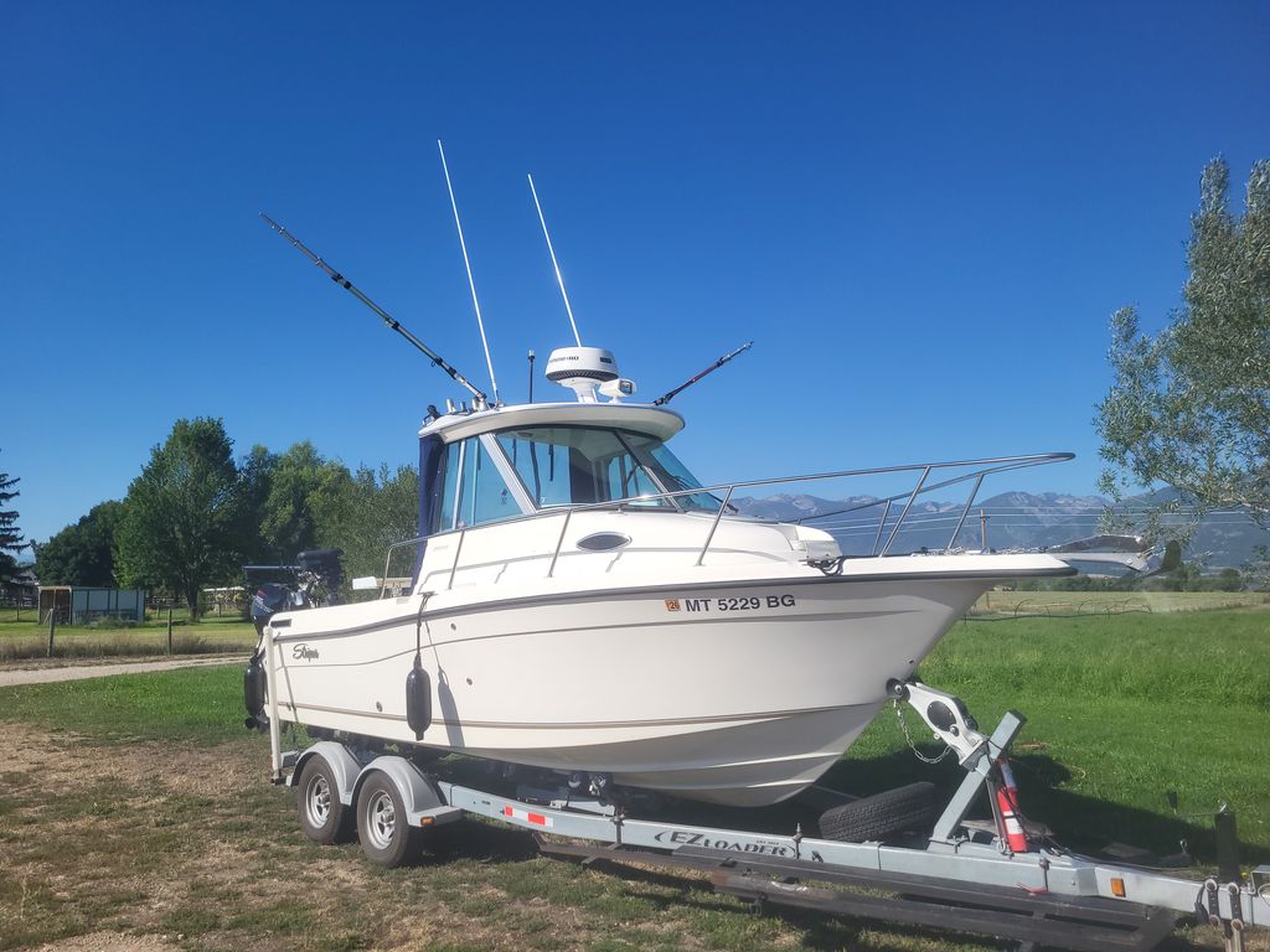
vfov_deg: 53.1
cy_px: 476
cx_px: 635
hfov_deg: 67.3
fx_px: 954
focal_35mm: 26
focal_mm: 5.4
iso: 40
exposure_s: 1/3238
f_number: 1.8
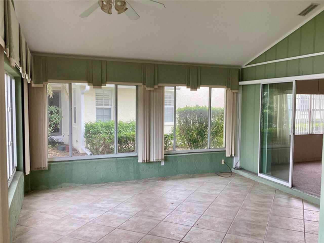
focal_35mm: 31
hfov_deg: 58.4
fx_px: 290
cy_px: 122
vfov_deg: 45.4
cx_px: 162
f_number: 2.4
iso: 50
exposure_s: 1/100
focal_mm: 3.3
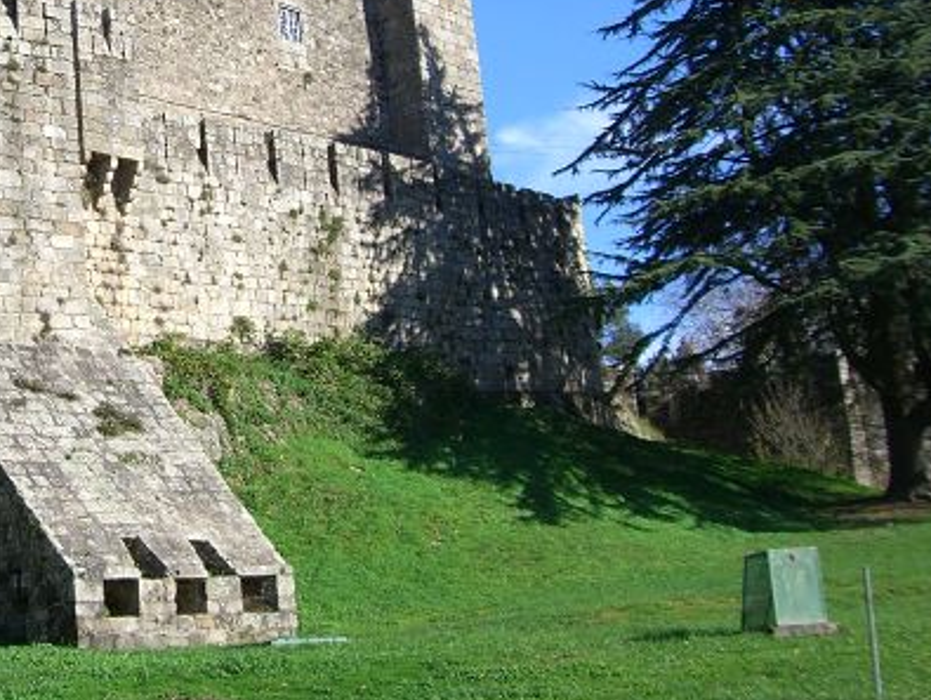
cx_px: 179
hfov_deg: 26.8
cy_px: 127
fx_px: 1911
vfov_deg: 20.5
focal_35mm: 71
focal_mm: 6.2
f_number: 4.3
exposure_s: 1/400
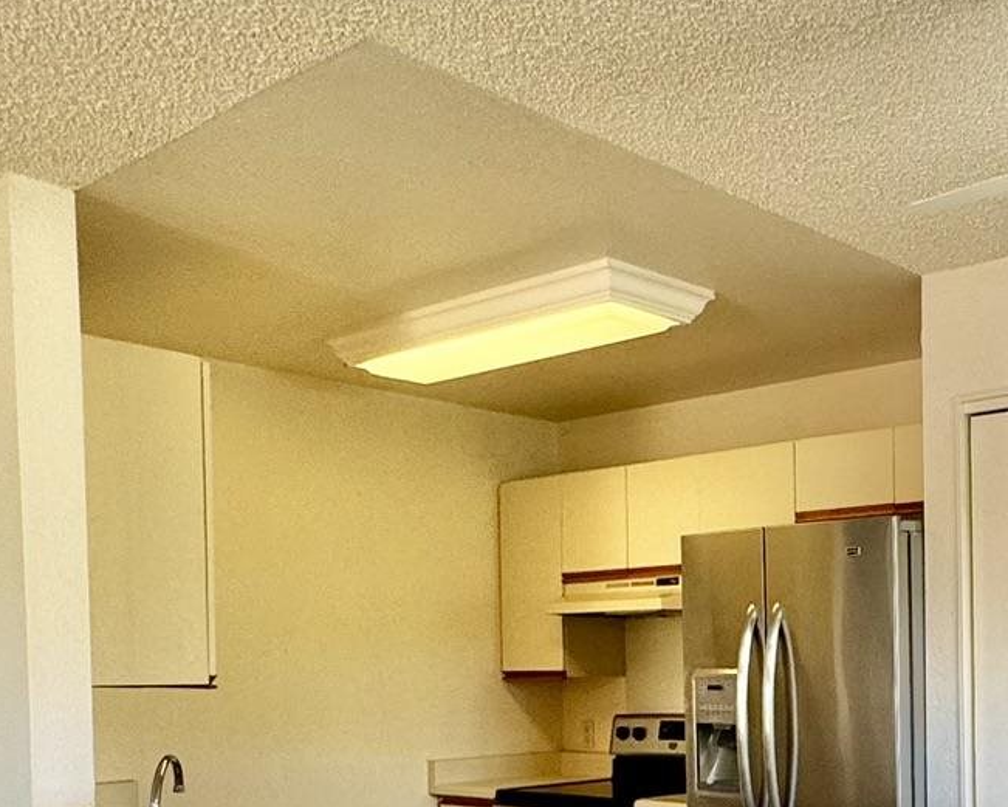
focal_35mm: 43
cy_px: 711
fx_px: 1283
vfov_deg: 33.3
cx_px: 934
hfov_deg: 39.4
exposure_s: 1/120
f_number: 2.2
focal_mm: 2.22
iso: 160
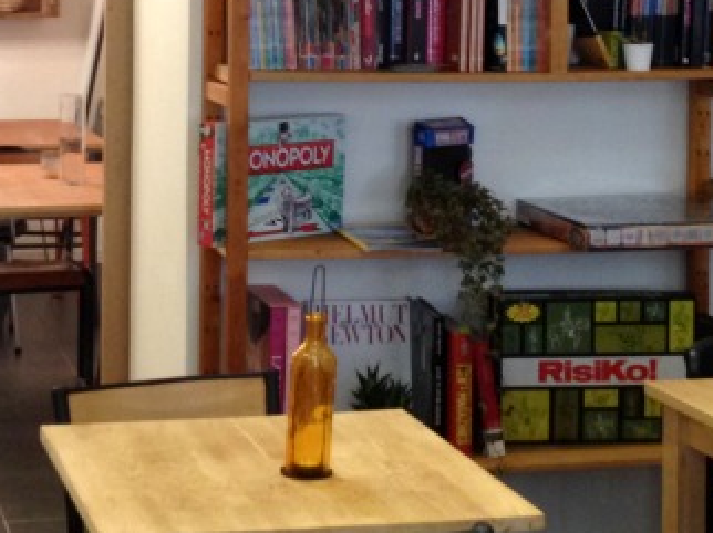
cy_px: 64
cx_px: 283
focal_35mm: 87
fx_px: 1791
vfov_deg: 16.7
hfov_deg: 22.5
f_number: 2.4
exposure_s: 1/20
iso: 125
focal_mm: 4.28
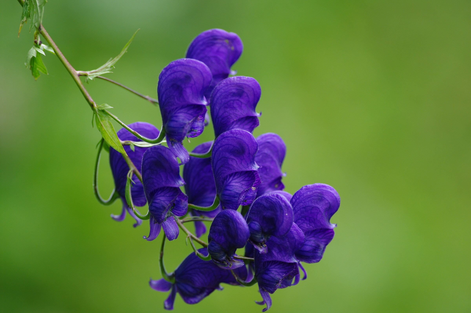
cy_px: 156
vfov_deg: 3.0
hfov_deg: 4.6
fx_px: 5880
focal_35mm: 450
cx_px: 236
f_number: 4
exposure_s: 1/180
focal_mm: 300
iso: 400
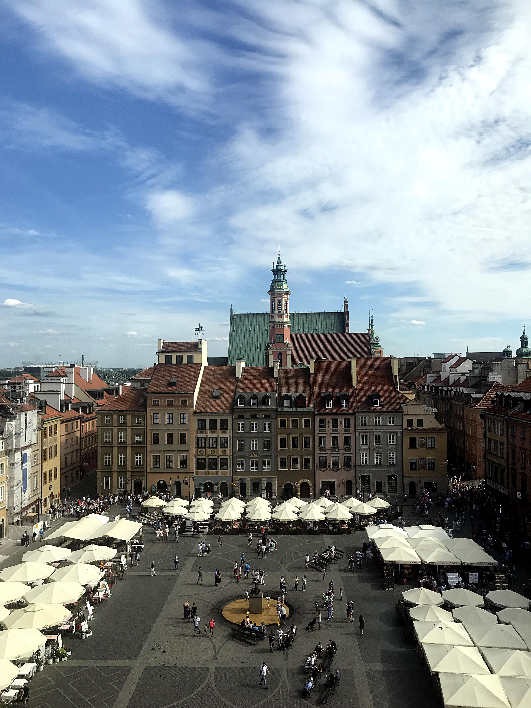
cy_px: 354
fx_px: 573
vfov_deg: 63.4
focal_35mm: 28
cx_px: 266
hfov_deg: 49.7
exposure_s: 1/2740
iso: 20
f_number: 1.8
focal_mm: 3.99
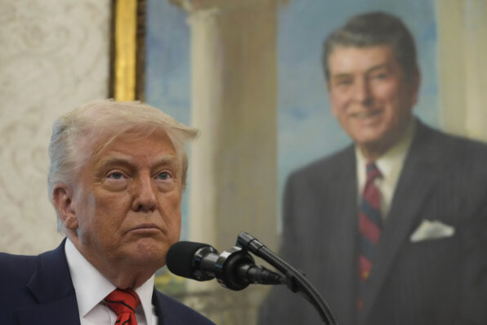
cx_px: 242
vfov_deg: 9.3
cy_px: 161
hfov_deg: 14.0
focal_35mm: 147
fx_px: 1989
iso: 5000
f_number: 6.3
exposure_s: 1/400
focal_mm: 137
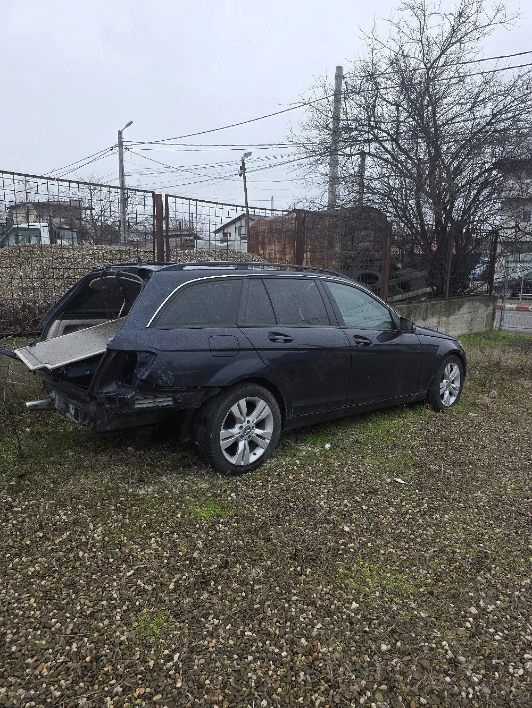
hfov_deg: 58.9
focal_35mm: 23
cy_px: 354
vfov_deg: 73.9
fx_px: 471
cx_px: 266
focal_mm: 6.3
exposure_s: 1/182
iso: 32
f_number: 1.7
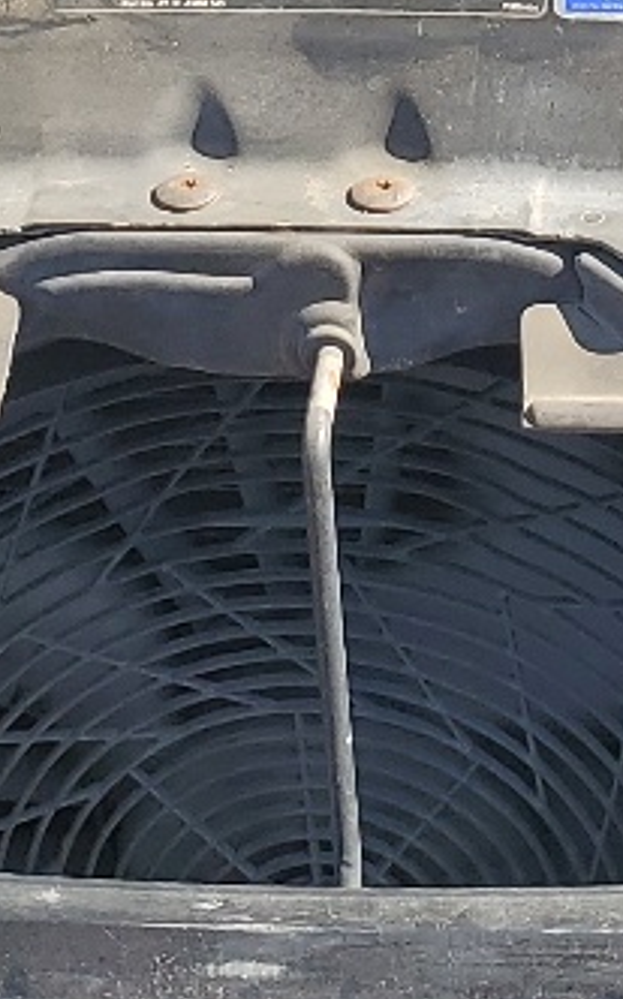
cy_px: -184
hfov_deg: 9.8
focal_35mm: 133
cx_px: 451
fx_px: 3619
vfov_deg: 15.2
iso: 50
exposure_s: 1/909
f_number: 1.5
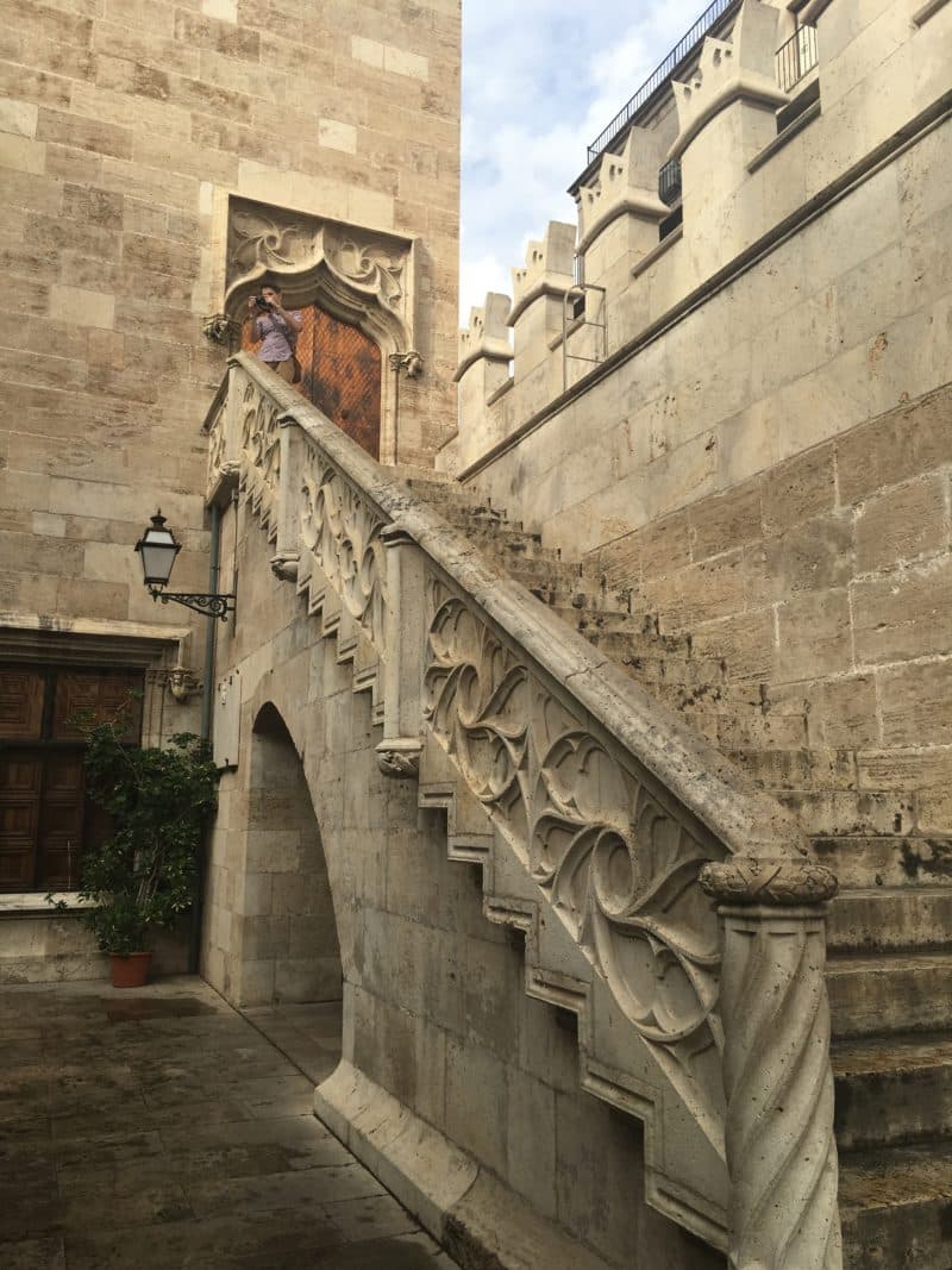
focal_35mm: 29
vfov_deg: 61.7
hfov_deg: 48.2
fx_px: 1064
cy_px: 635
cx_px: 476
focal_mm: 4.15
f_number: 2.2
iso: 25
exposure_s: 1/827
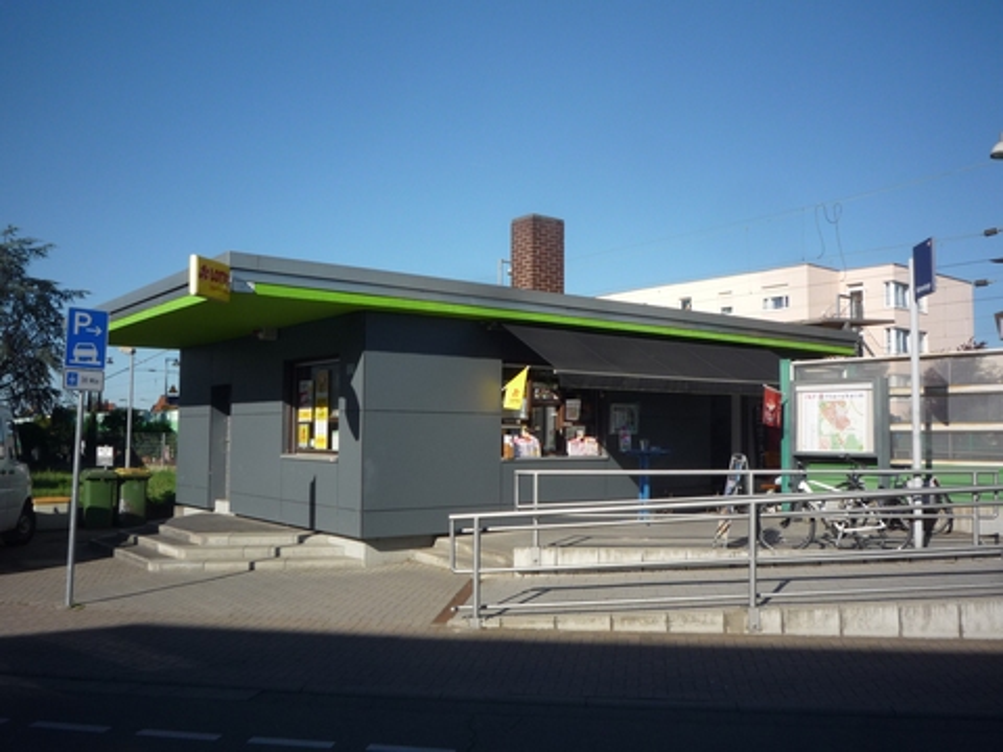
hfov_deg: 56.8
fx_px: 927
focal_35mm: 32
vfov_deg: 44.2
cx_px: 502
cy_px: 376
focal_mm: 5.2
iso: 100
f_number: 5.6
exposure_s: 1/400
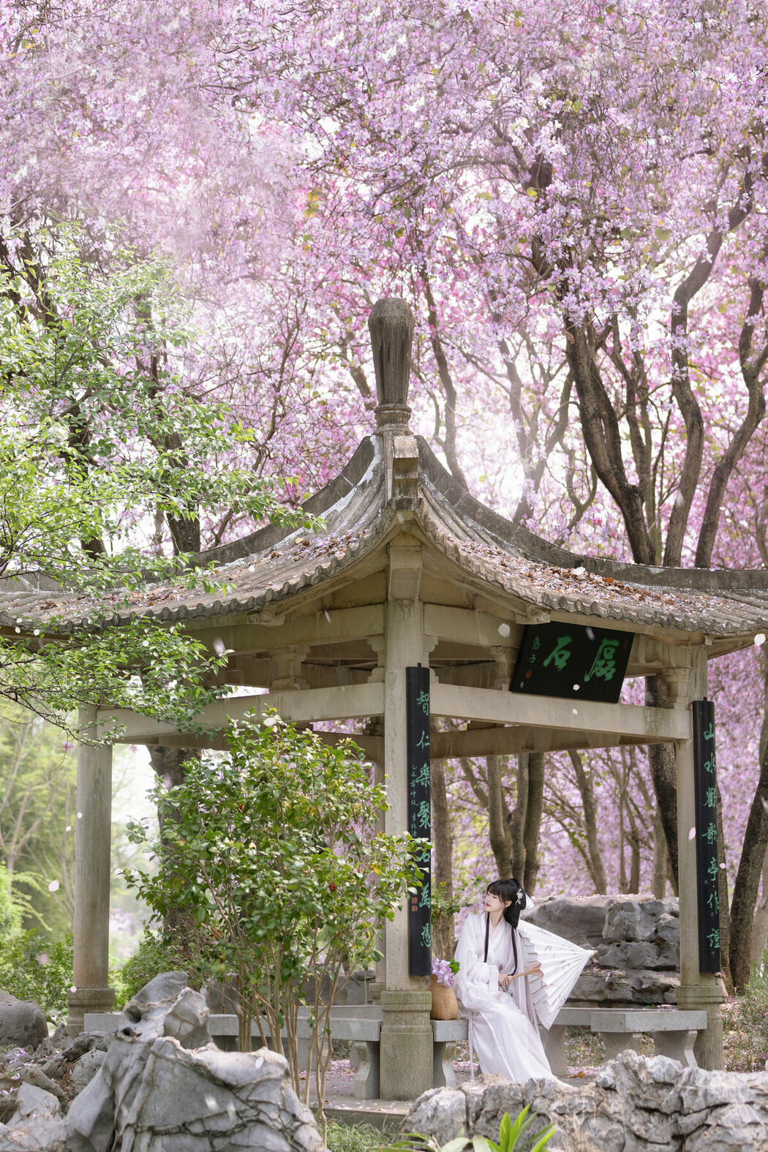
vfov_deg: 25.4
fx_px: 2560
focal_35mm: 80
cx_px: 384
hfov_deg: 17.1
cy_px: 576
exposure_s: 1/1000
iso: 320
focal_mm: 80
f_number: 2.8
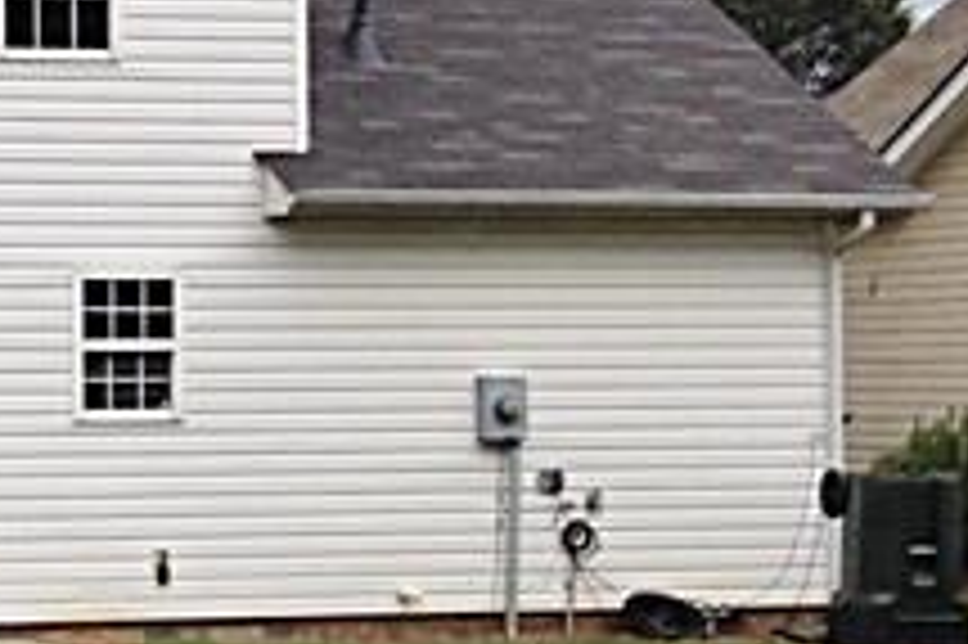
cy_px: 315
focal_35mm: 128
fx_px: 3439
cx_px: -360
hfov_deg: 15.1
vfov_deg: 10.7
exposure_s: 1/1323
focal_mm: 4.12
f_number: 2.4
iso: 50
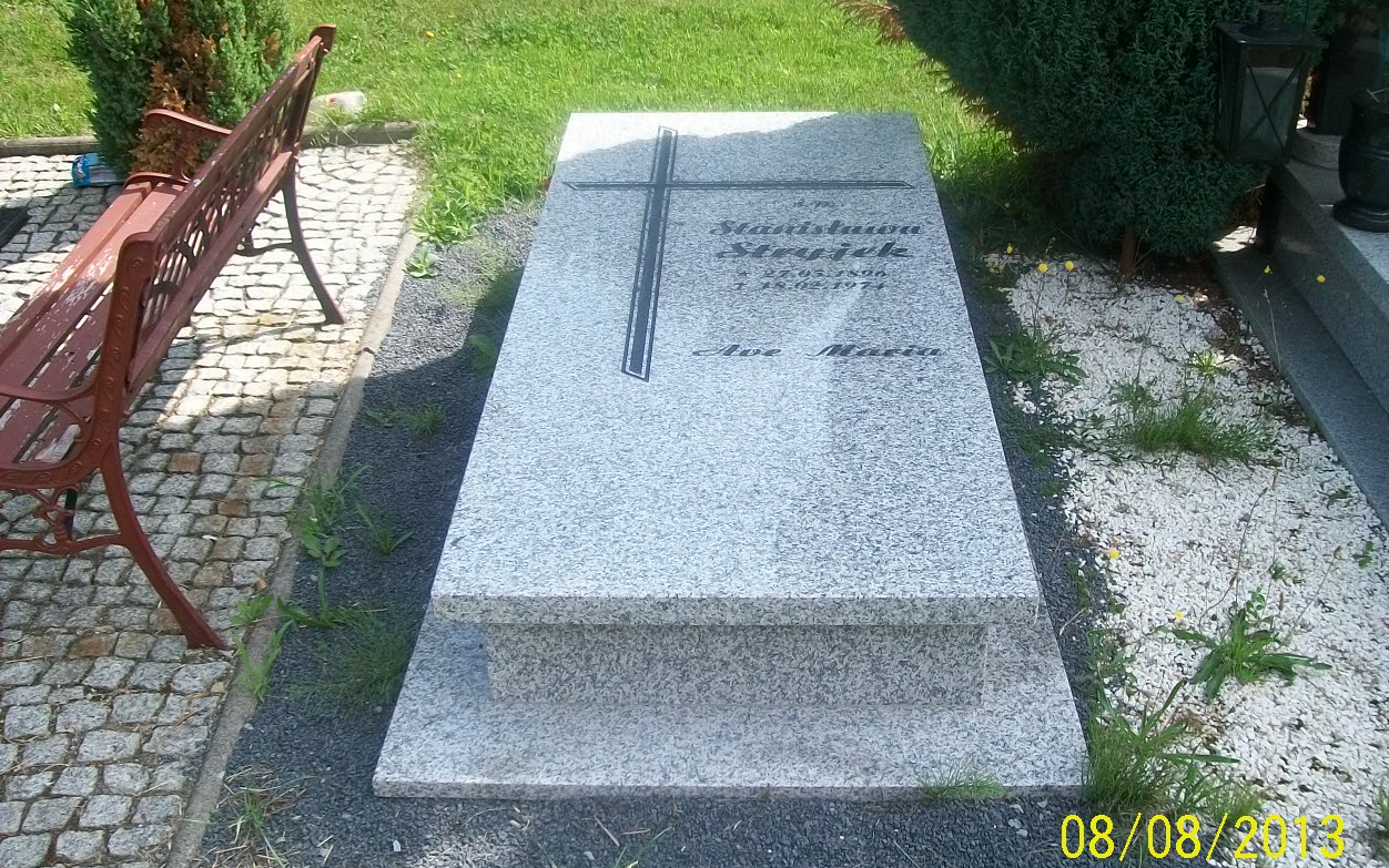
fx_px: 1477
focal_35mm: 39
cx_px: 708
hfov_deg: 50.4
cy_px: 418
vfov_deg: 32.8
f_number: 2.7
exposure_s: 1/500
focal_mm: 6
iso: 80
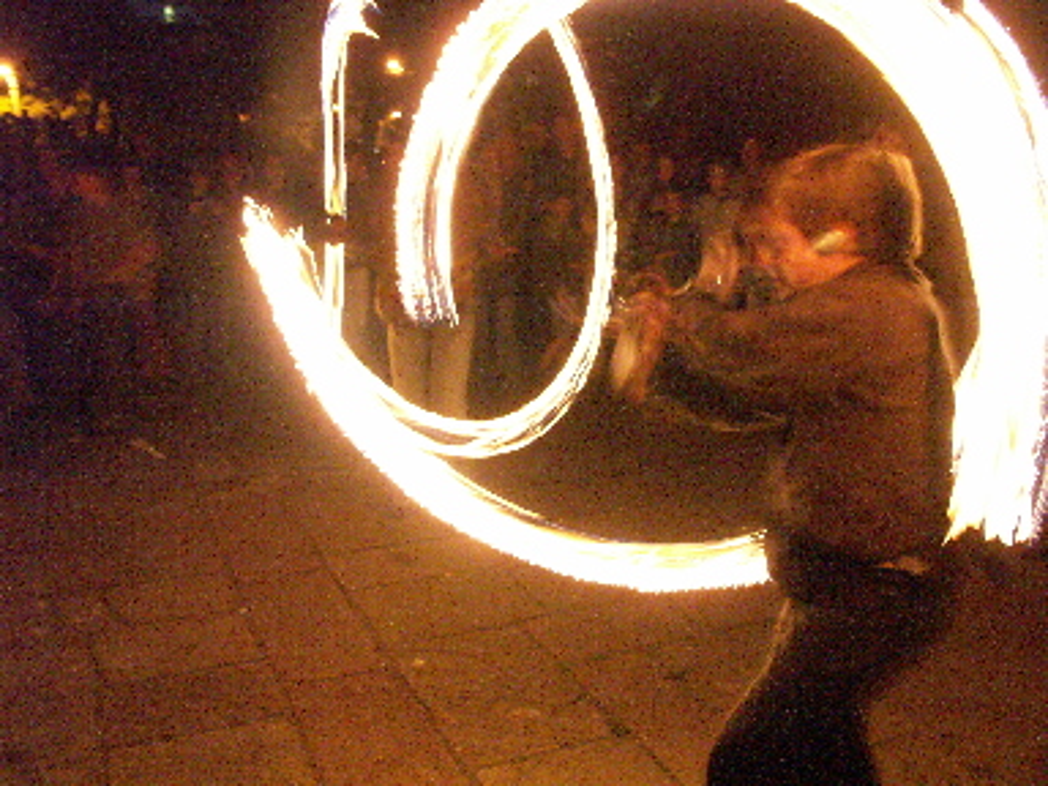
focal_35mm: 34
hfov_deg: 54.0
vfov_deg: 41.8
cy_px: 393
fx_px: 1029
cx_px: 524
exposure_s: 1/2.5
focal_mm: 8.98
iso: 800
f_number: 3.5
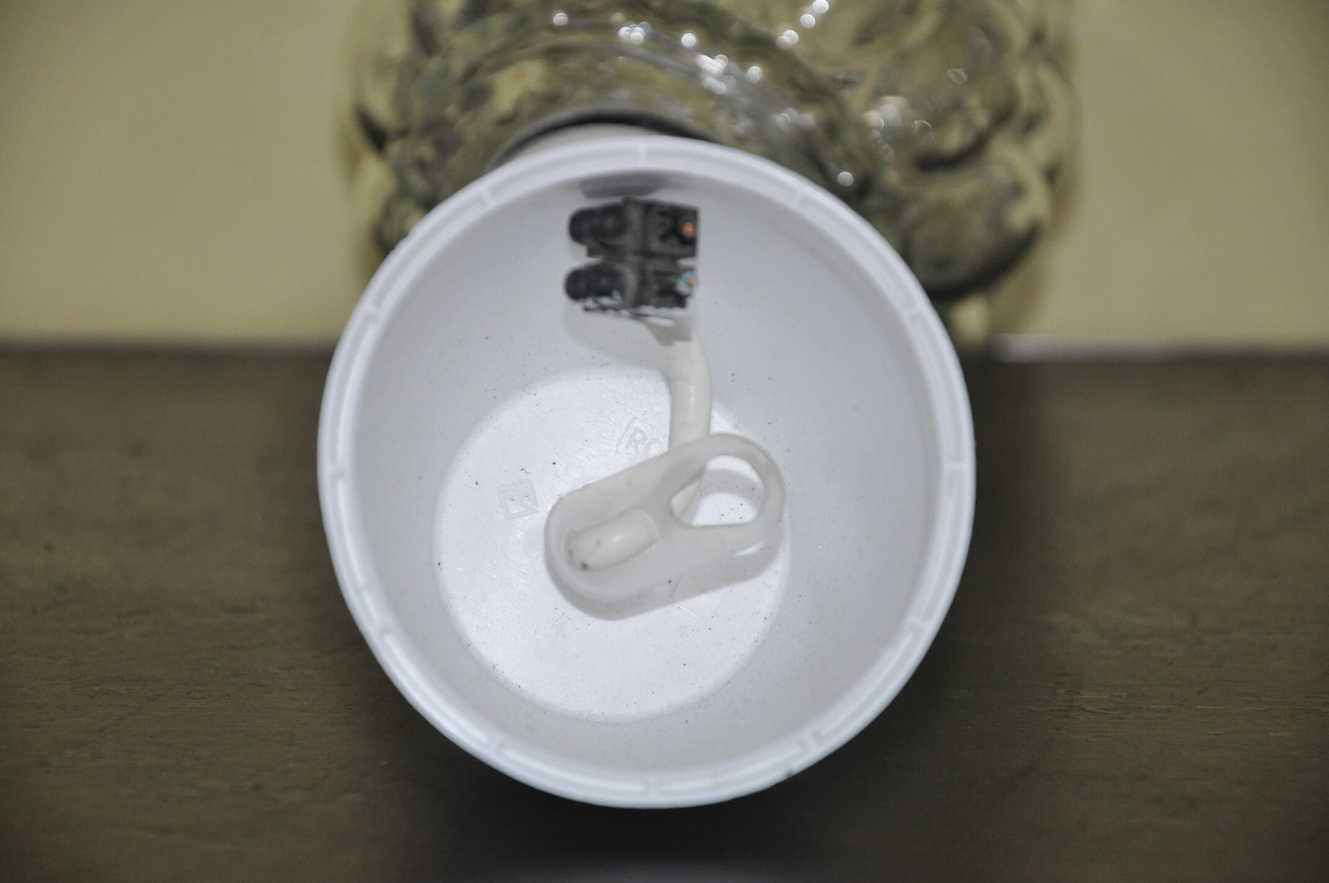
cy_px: 442
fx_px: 5807
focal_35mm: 158
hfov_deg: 13.1
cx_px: 664
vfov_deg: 8.7
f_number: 5.6
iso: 800
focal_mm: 105
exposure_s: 1/60
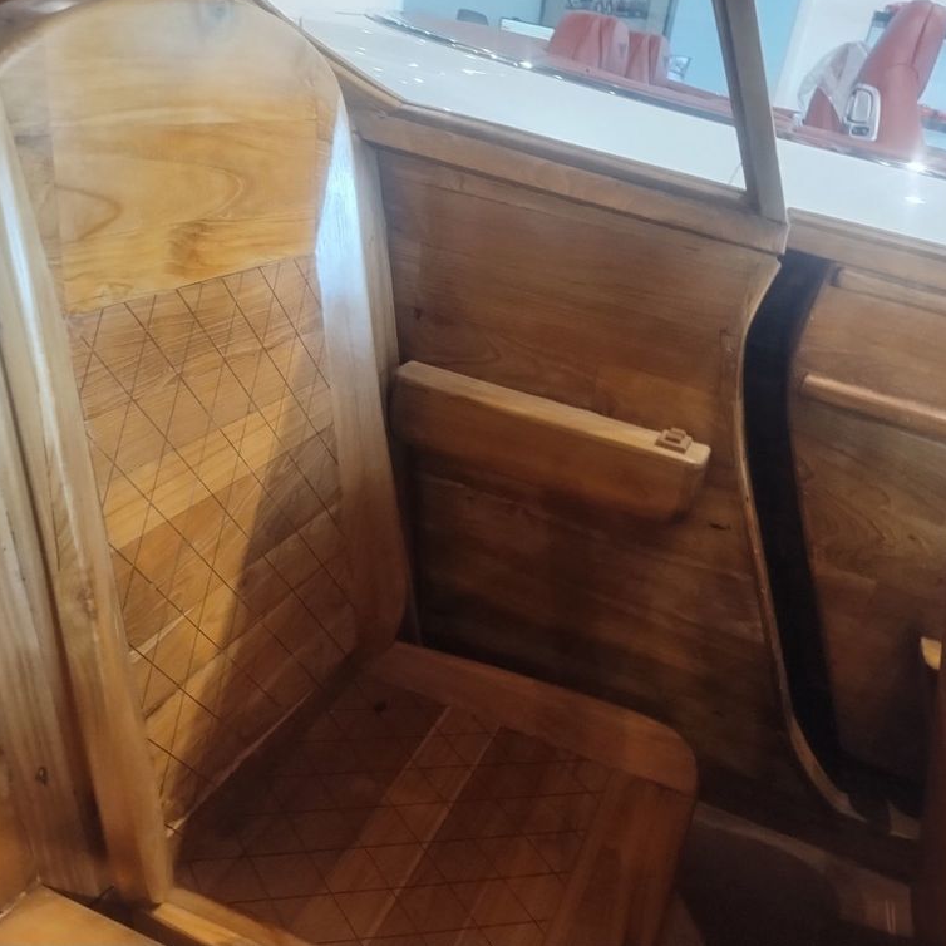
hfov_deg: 53.9
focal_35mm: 30
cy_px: 468
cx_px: 536
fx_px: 928
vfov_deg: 54.0
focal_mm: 4.71
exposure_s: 1/24
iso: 215
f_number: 1.7
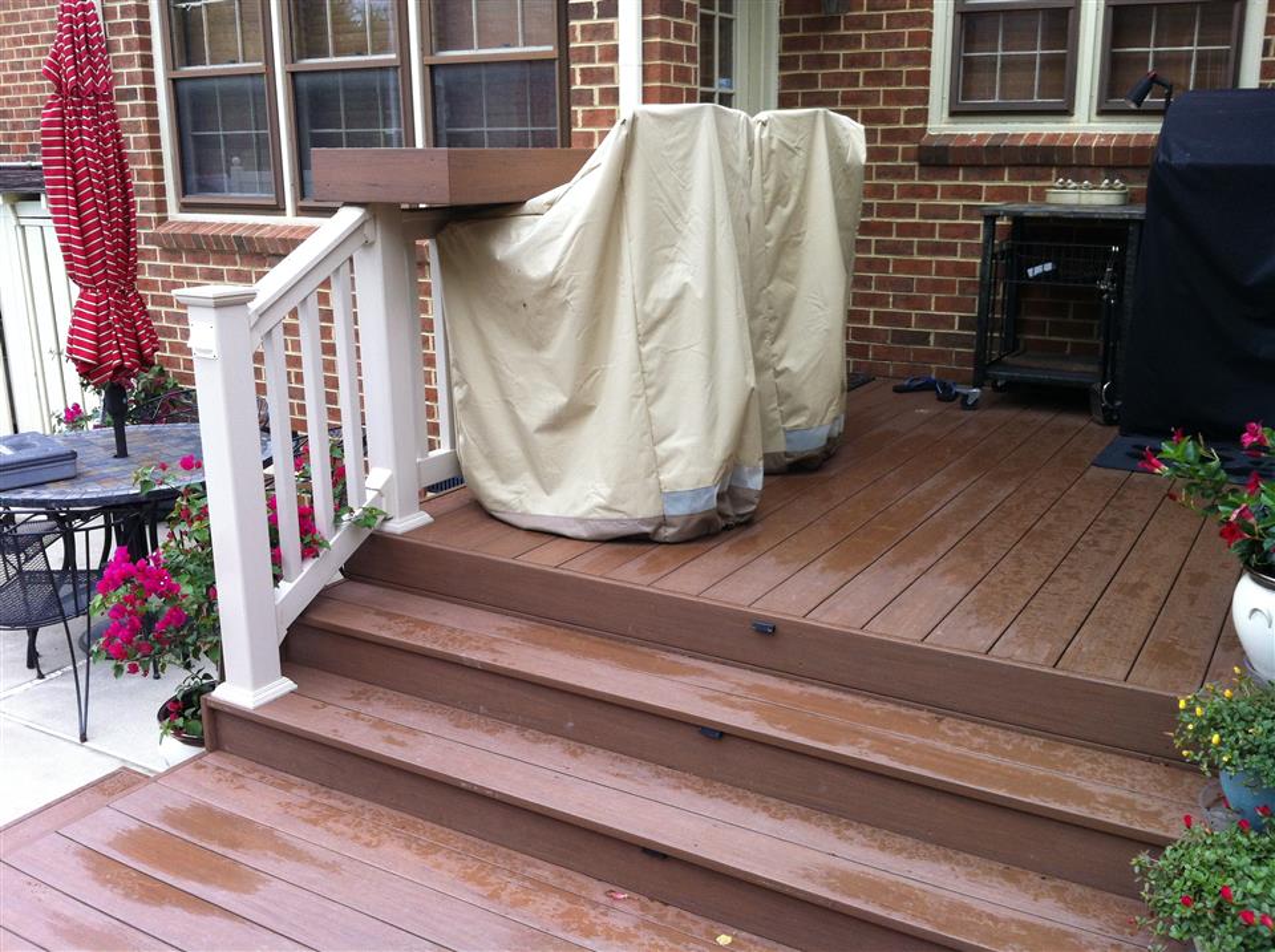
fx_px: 1287
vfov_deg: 40.6
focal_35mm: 35
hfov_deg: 52.7
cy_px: 476
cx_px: 638
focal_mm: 3.85
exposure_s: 1/487
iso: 80
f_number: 2.8
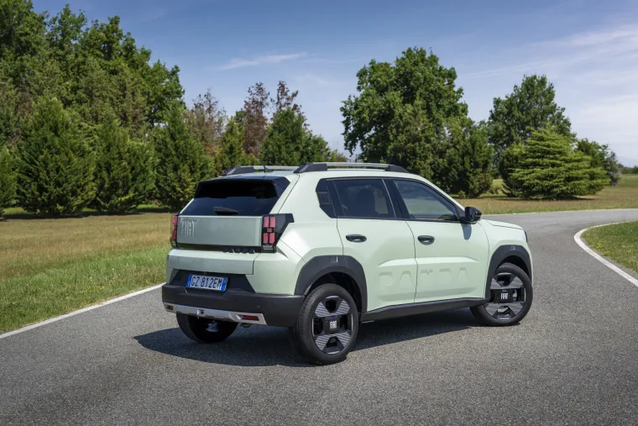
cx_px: 319
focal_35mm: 50
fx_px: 886
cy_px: 213
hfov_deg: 39.6
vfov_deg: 27.0
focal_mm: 50
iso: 64
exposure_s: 1/800
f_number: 4.5
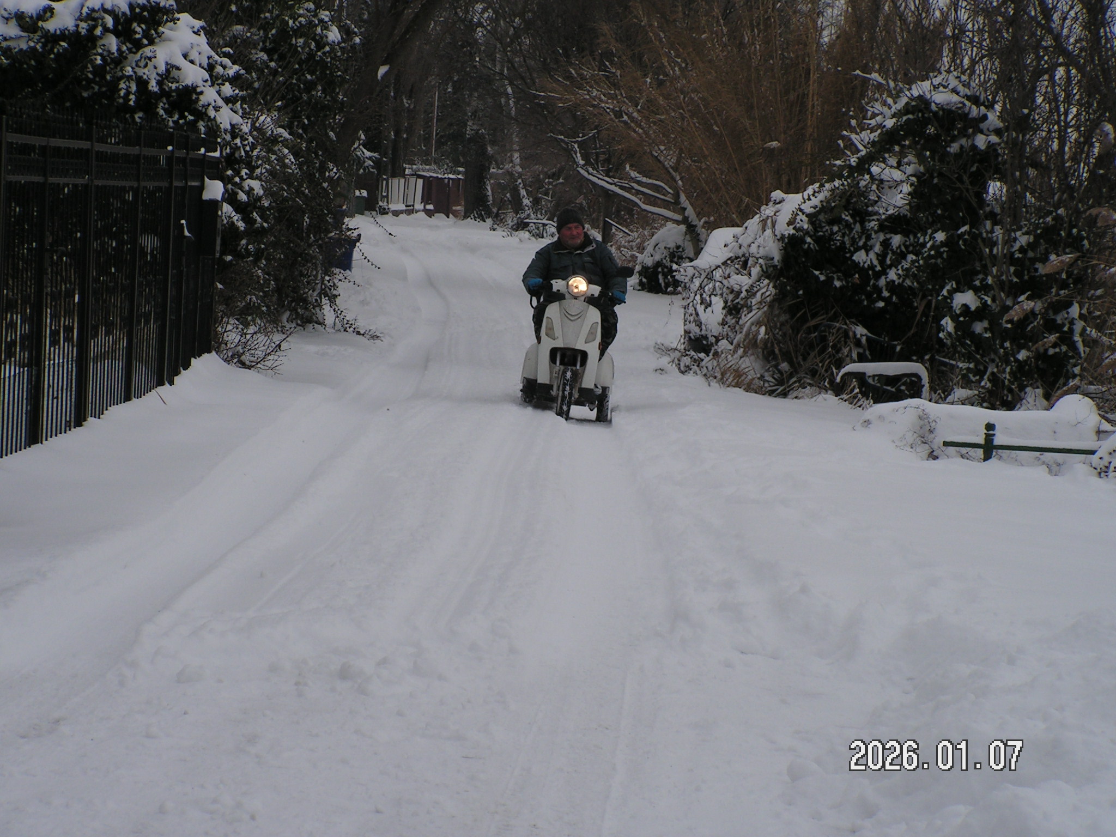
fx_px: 3998
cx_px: 558
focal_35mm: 124
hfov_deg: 15.9
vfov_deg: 12.0
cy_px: 418
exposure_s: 1/640
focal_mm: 20.7
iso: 64
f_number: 4.8
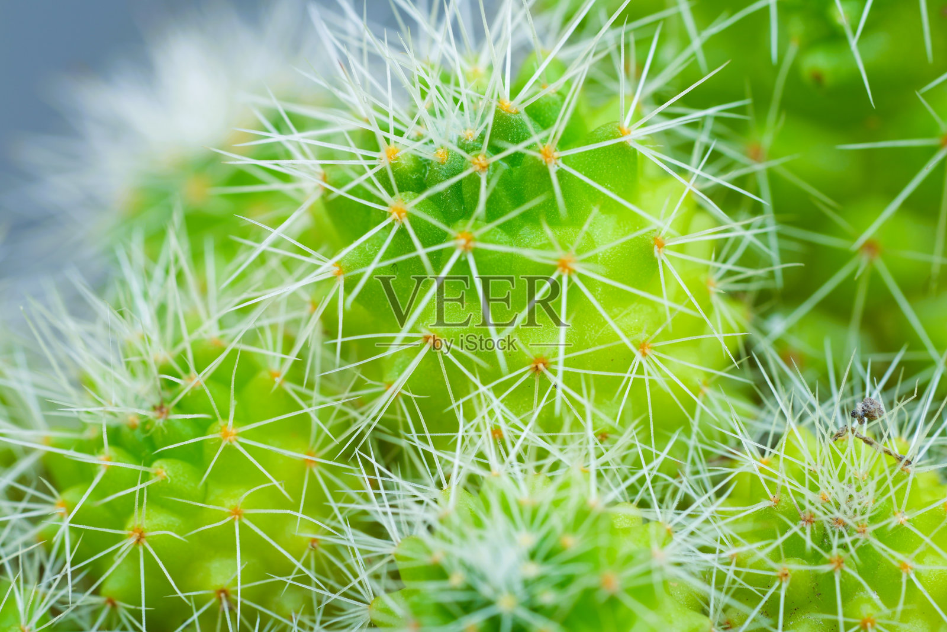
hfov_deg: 22.6
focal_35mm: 90
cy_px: 316
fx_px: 2368
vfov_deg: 15.2
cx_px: 474
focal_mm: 90
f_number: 6.3
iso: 100
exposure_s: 1/15
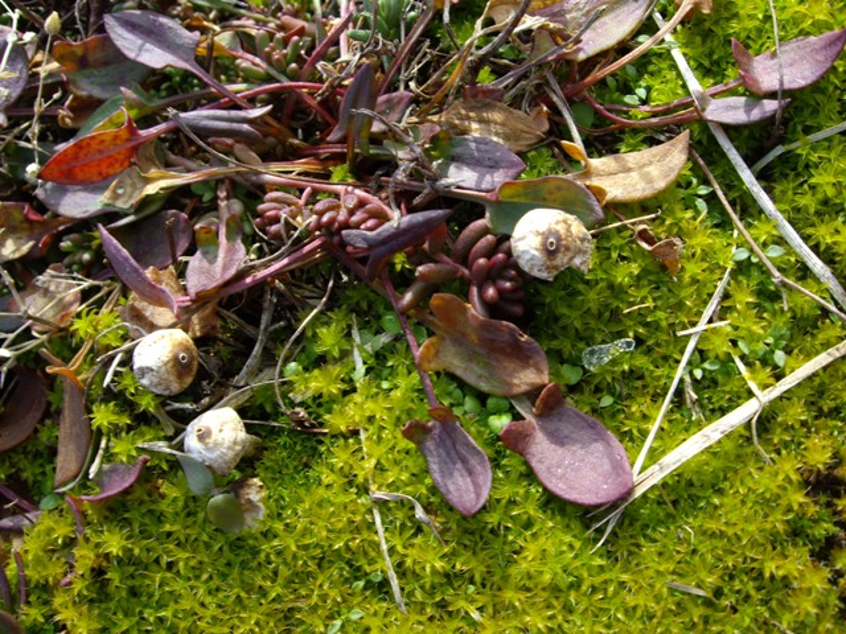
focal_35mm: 38
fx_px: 929
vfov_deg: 37.7
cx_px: 423
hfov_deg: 49.0
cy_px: 317
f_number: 4.3
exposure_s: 1/50
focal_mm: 6.2
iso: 50
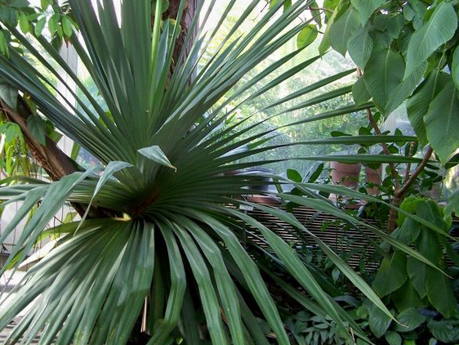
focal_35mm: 50
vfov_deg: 29.1
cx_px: 189
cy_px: 146
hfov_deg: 38.1
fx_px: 663
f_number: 2.8
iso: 100
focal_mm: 6.3
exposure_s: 1/30
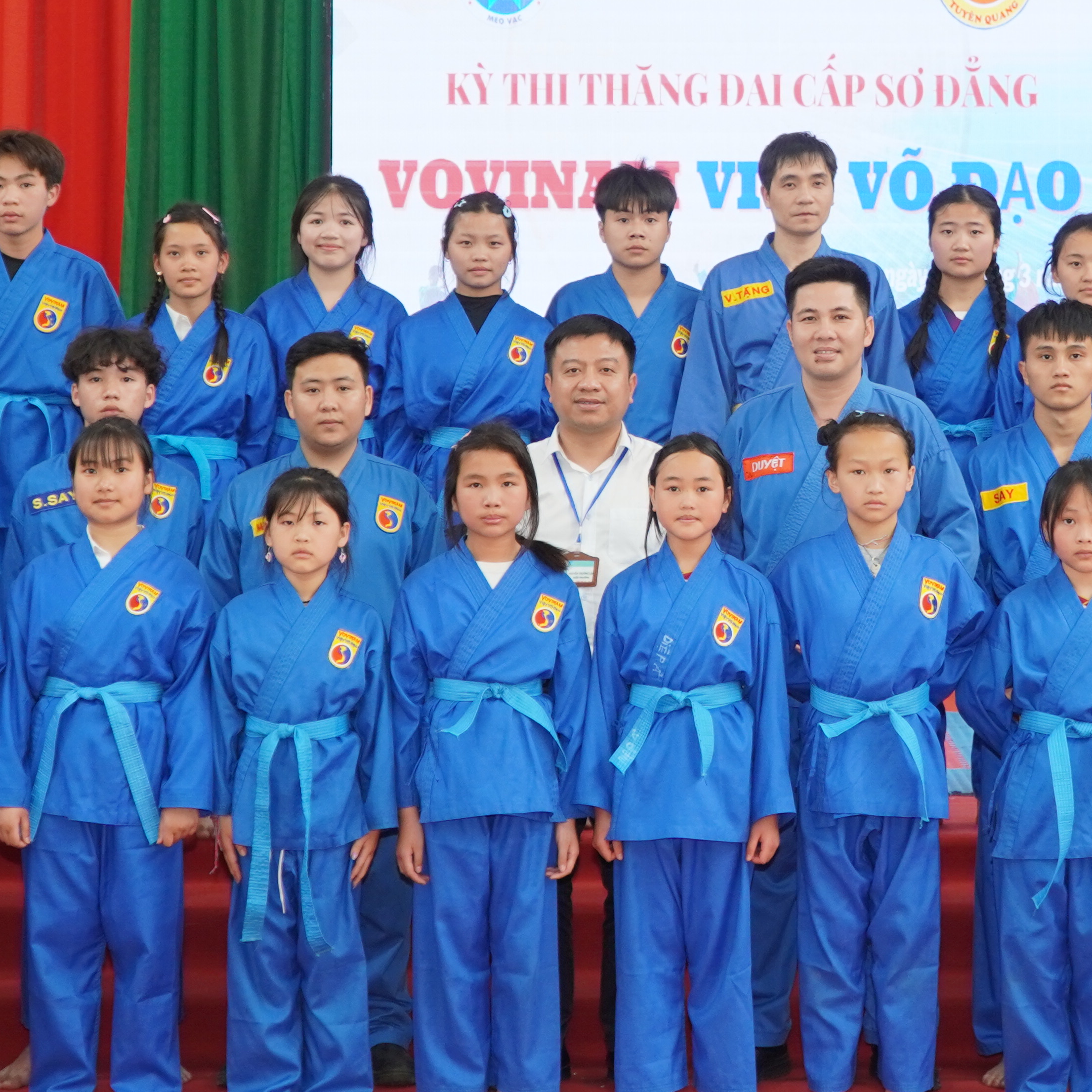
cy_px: 304
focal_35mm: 90
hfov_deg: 19.2
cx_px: 744
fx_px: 3212
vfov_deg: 19.2
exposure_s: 1/160
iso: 250
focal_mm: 26
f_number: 4
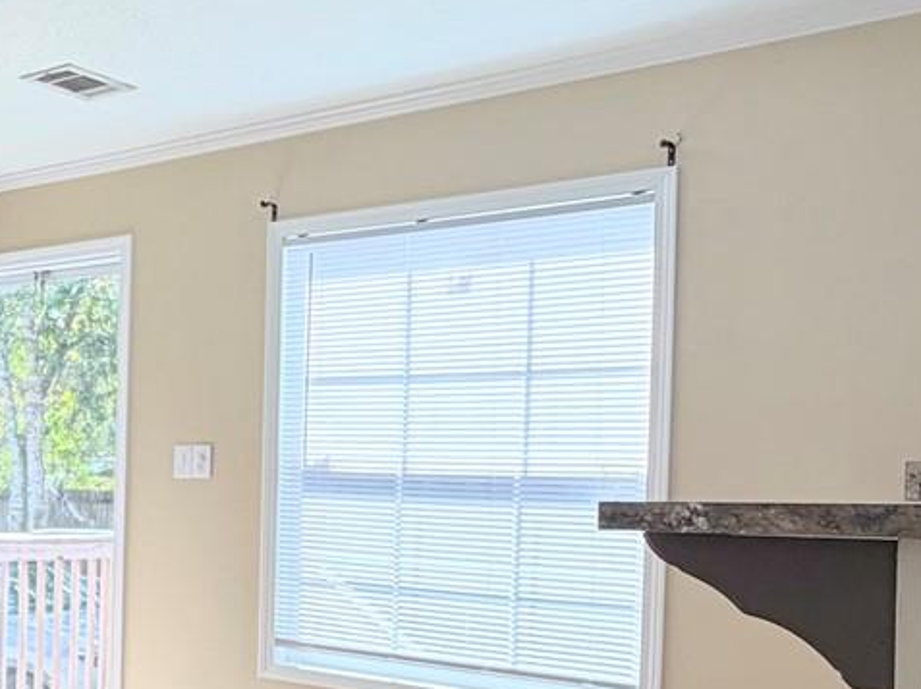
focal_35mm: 47
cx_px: -137
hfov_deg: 34.0
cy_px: 500
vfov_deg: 30.4
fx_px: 1250
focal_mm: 2.22
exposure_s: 1/127
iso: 64
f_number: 2.2
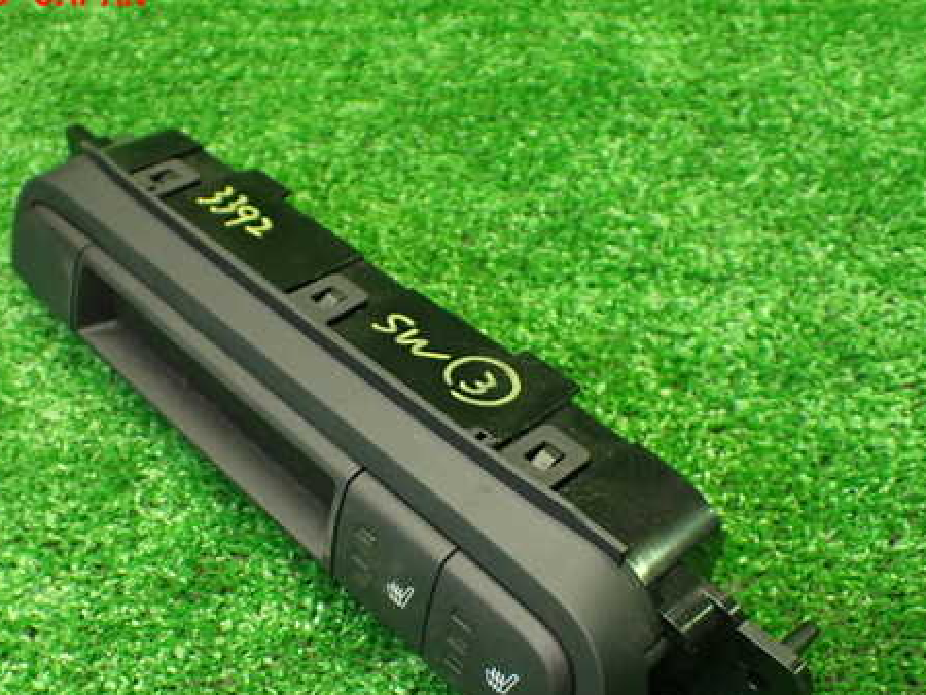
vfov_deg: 35.8
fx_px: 1071
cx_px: 389
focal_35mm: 40
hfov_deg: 46.6
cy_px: 430
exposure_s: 1/125
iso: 800
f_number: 2.3
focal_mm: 5.4
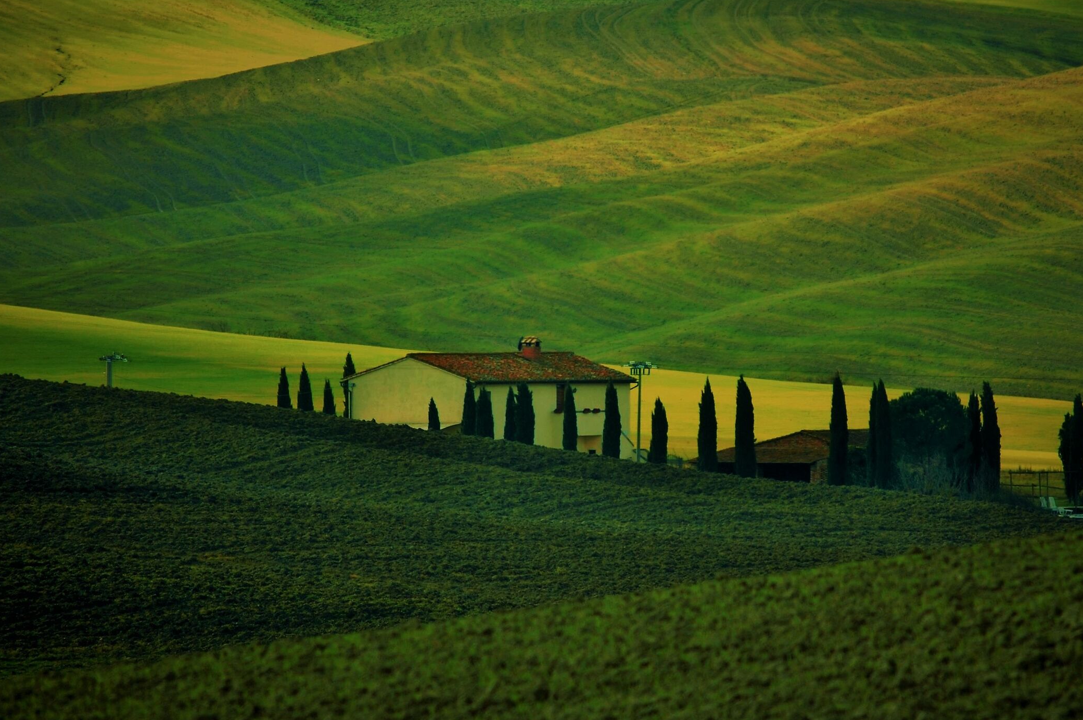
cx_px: 580
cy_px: 388
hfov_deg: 4.0
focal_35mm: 519
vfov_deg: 2.6
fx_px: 15600
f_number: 5.6
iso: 400
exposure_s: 1/640
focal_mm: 300
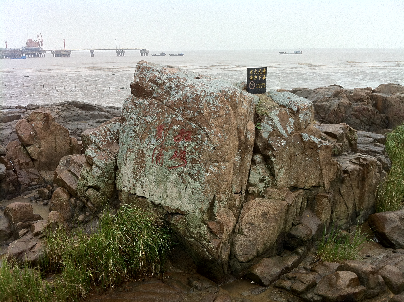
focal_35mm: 35
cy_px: 151
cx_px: 202
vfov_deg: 40.6
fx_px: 408
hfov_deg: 52.7
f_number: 2.8
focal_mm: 3.85
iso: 80
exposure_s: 1/187
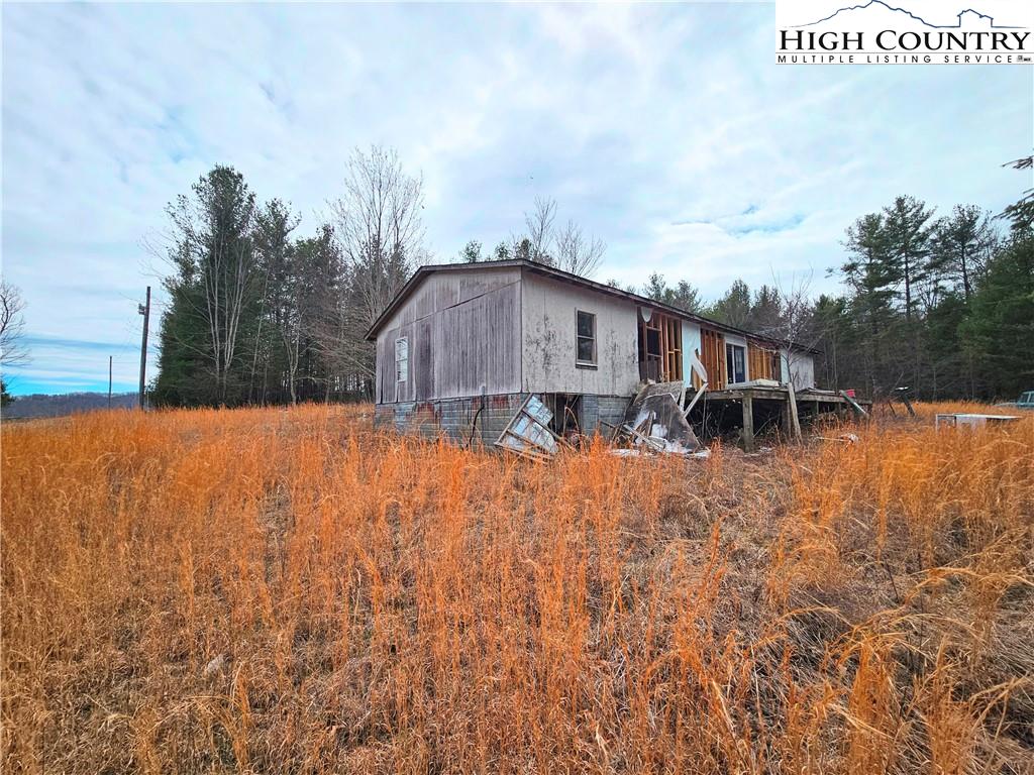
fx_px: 388
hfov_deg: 106.2
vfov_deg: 89.9
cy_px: 388
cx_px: 517
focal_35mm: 13
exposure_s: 1/4397
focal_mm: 2.2
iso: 50
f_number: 2.2
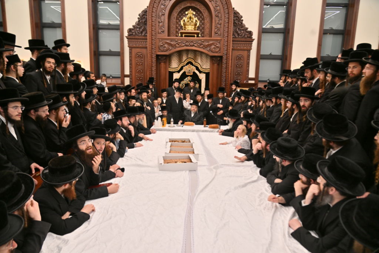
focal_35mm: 24
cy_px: 126
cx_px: 190
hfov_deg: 73.7
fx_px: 253
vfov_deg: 53.1
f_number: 4
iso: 320
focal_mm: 24
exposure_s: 1/200
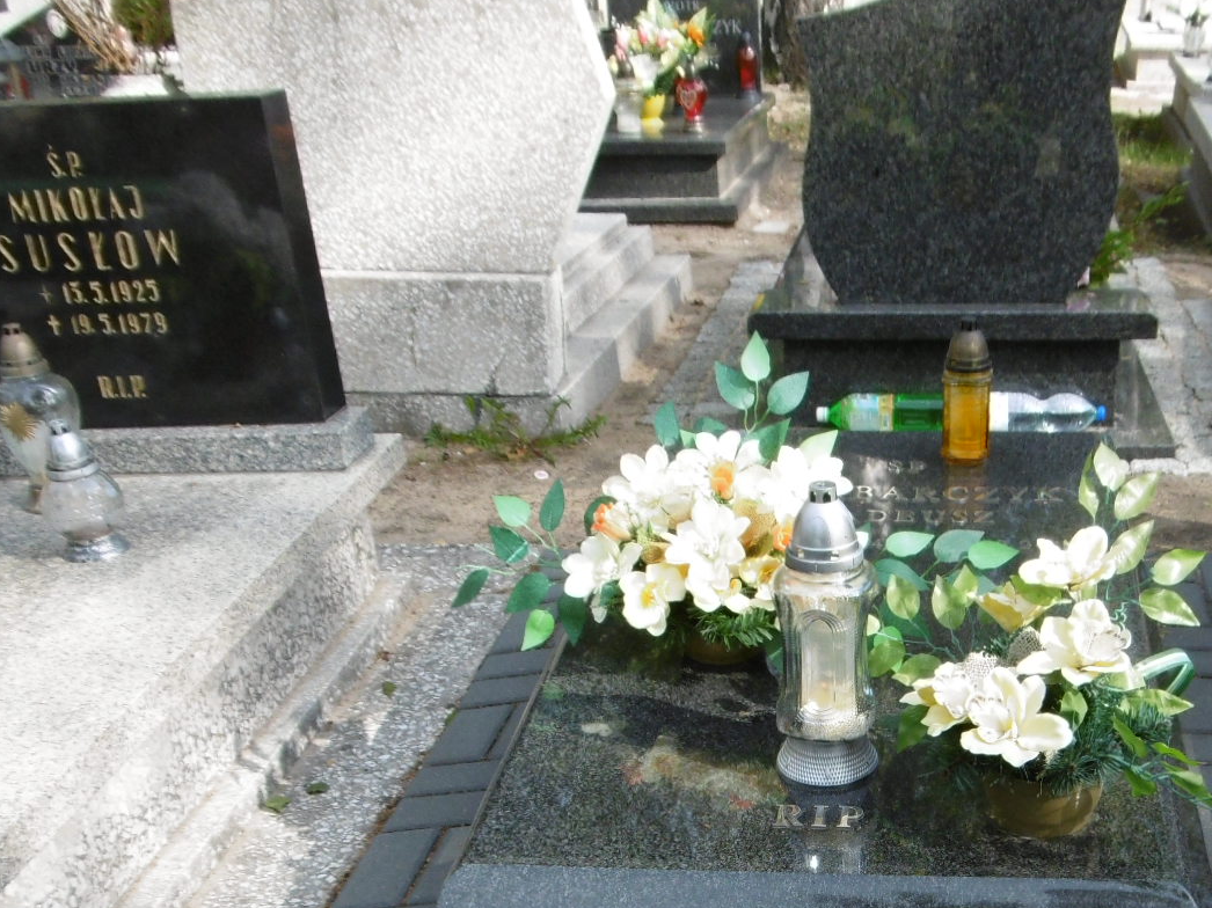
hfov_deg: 39.8
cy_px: 874
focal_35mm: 47
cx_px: 841
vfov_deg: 29.2
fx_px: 1645
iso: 100
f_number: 3.1
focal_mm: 4.3
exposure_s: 1/320
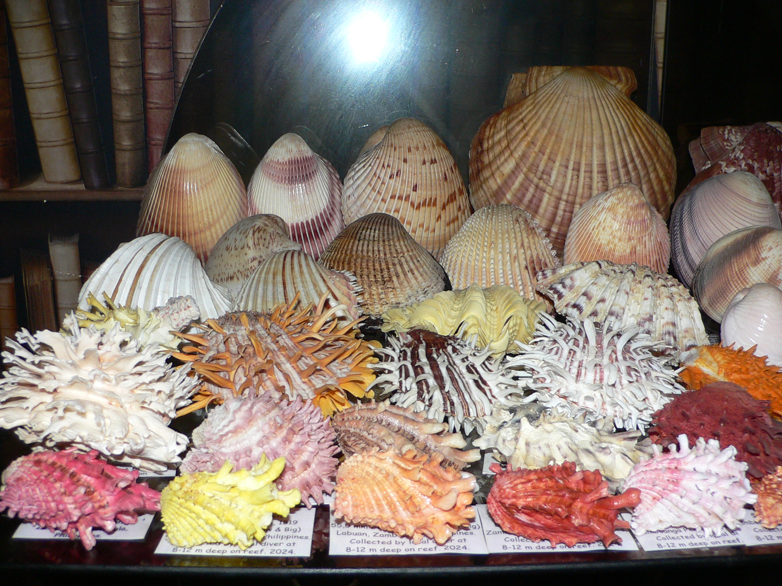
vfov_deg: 40.7
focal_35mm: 35
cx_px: 391
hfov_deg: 52.6
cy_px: 293
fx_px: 791
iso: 100
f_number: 2.8
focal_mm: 4.6
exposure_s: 1/60
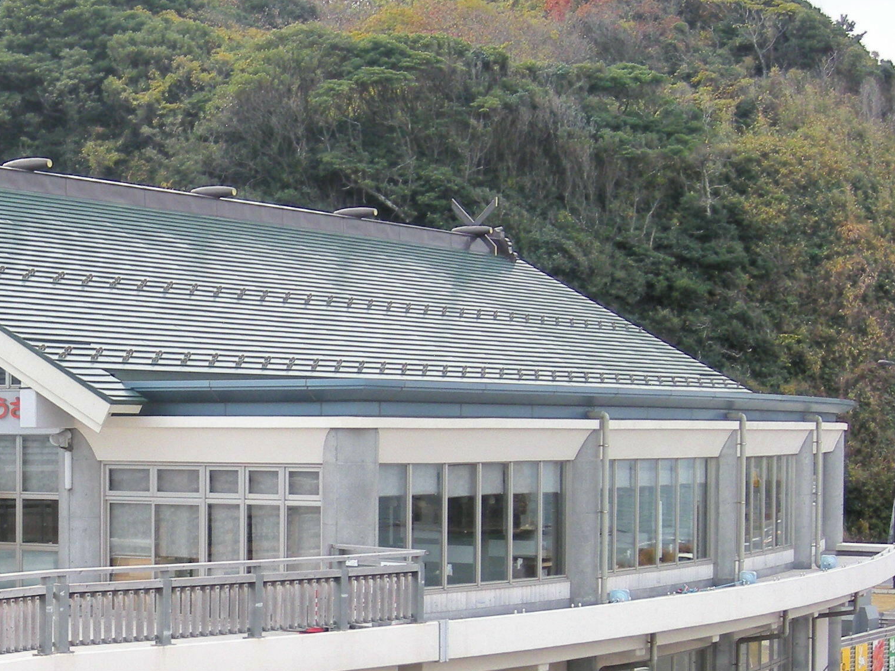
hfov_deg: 20.0
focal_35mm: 95
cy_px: 450
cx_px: 8
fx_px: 2456
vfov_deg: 15.5
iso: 64
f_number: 3.1
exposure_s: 1/306
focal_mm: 7.1
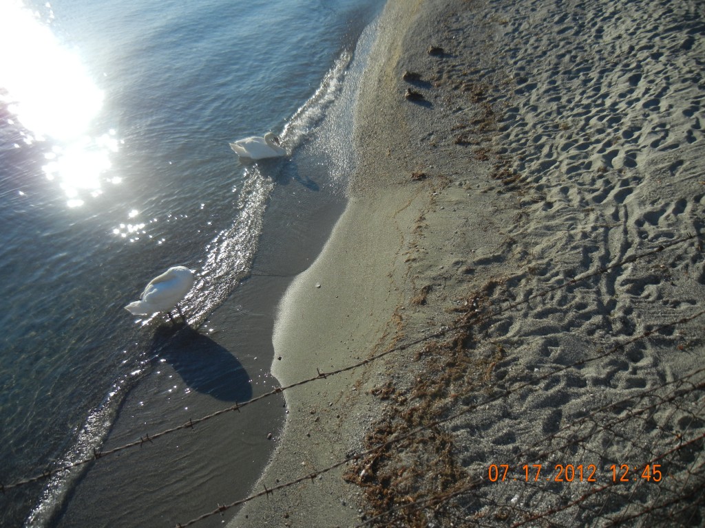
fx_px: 611
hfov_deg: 60.0
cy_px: 264
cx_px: 352
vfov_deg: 46.8
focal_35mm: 30
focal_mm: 5.4
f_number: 7
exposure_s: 1/393
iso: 160
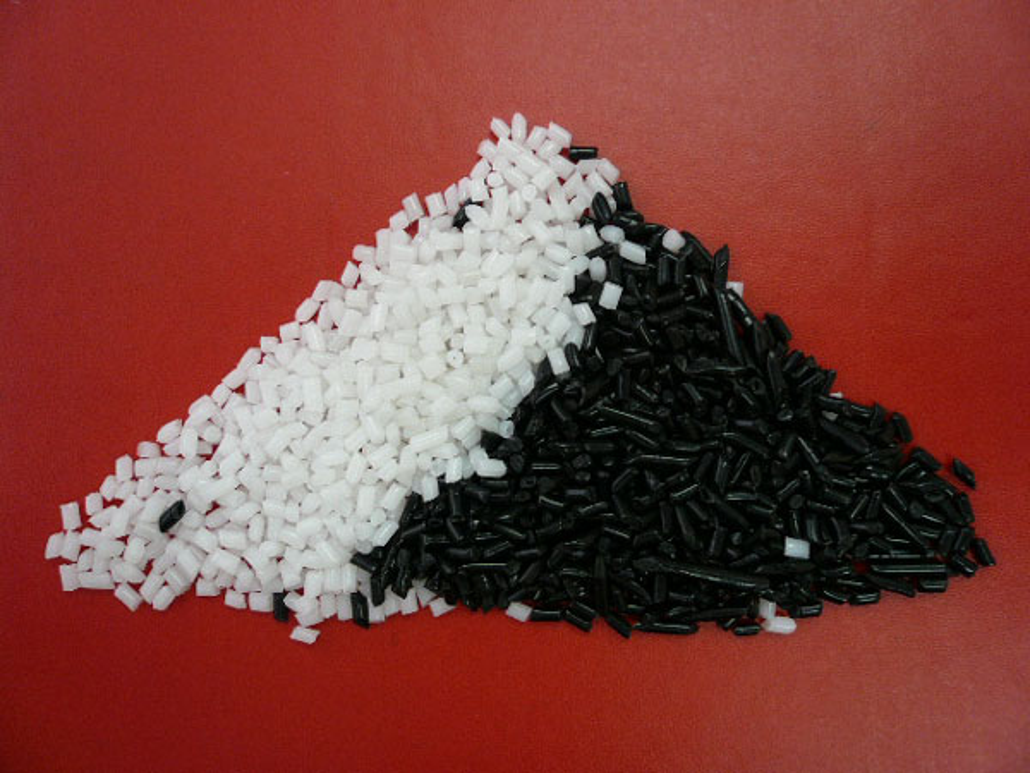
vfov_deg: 49.7
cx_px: 515
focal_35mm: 28
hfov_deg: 63.4
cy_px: 386
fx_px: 833
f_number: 2.8
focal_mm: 4.6
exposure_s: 1/20
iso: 100
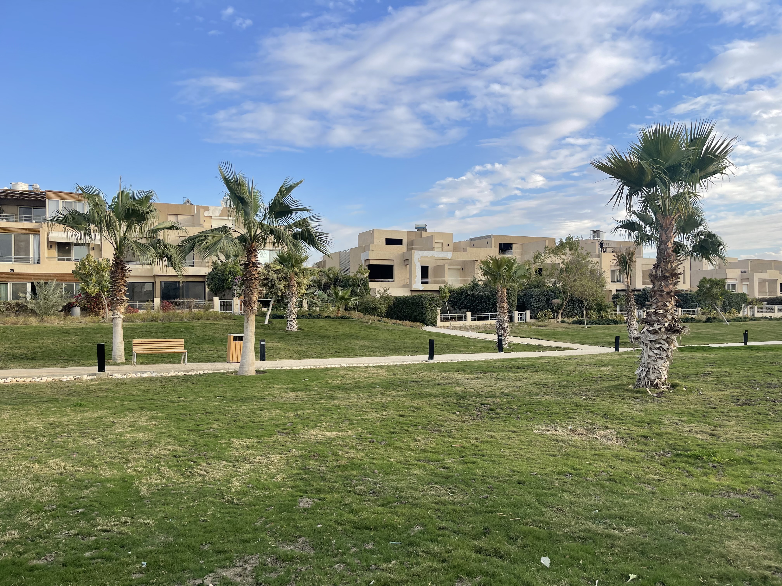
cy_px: 293
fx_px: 565
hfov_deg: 69.4
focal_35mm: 25
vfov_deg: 54.9
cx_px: 391
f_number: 1.6
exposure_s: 1/2012
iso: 32
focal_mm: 5.1
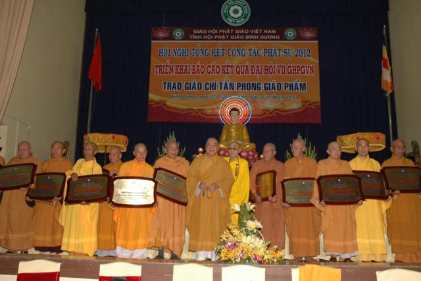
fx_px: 421
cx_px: 210
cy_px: 140
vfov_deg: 36.9
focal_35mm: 36
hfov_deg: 53.1
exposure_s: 1/60
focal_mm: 24
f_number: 7.1
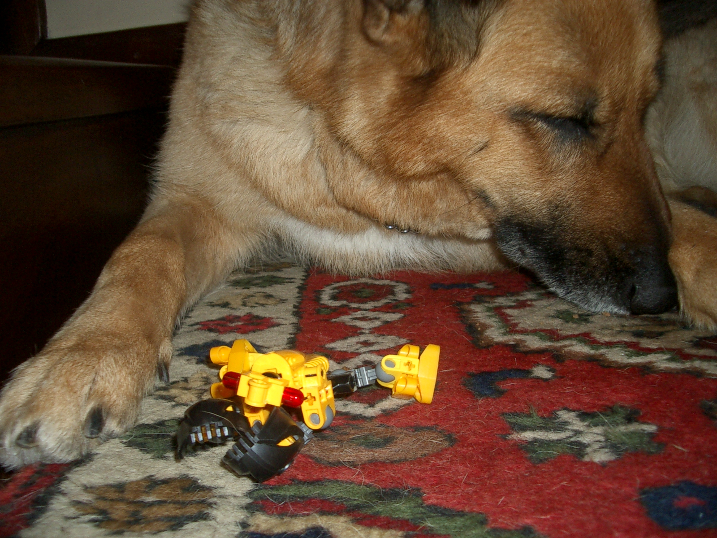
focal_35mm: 35
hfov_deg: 52.6
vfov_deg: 40.7
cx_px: 358
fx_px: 725
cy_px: 269
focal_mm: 5.8
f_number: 2.6
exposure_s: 1/40
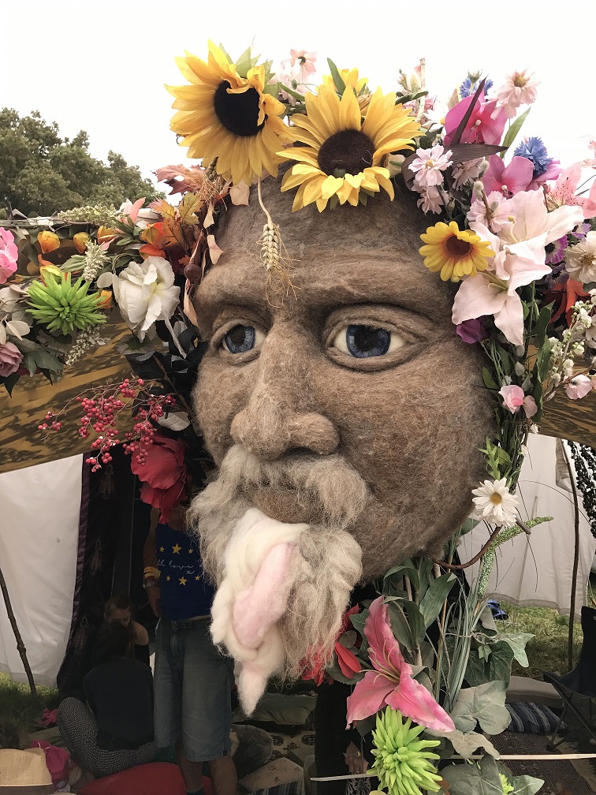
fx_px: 643
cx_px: 298
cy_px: 398
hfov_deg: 49.7
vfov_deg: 63.4
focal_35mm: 28
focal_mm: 3.99
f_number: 1.8
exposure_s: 1/262
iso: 20
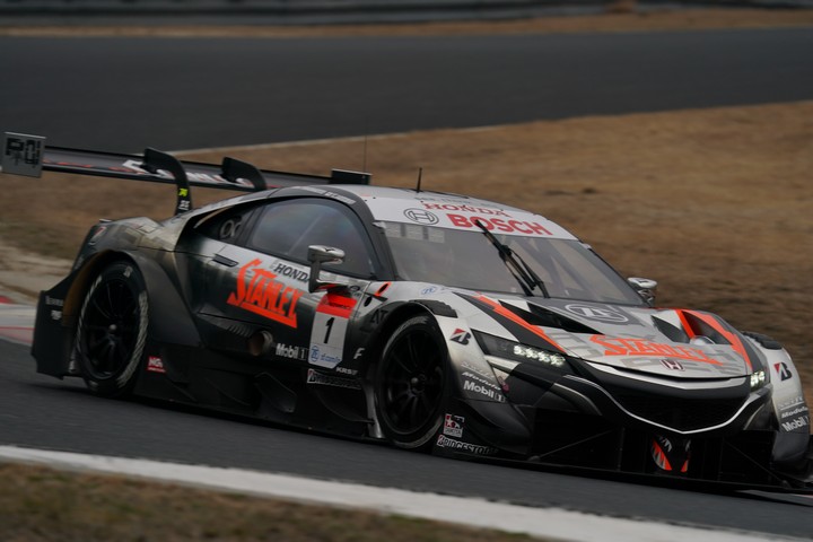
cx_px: 406
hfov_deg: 5.0
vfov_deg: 3.3
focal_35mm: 411
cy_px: 271
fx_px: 9281
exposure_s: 1/640
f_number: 6.3
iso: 400
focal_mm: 411
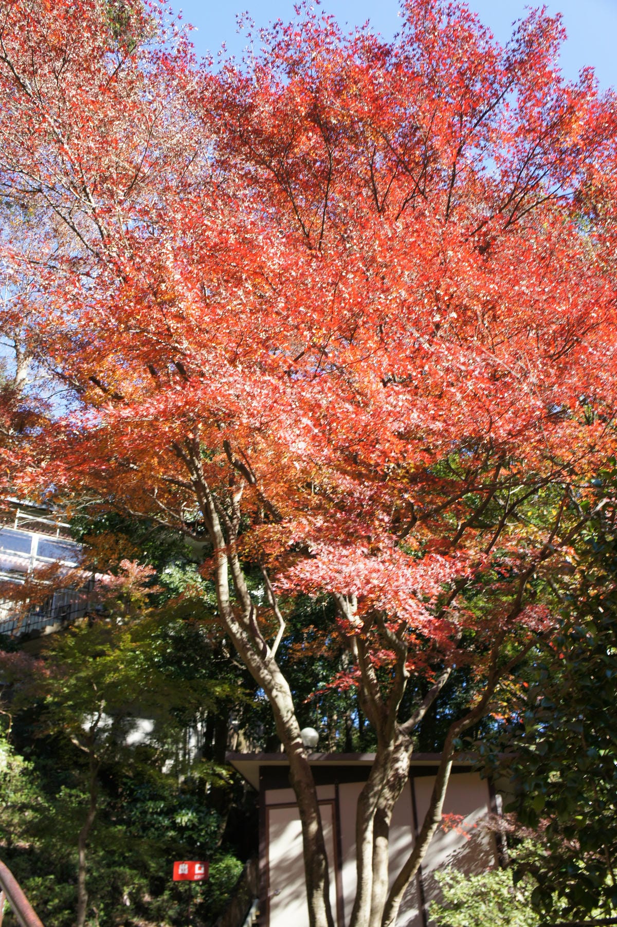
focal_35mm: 34
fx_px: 875
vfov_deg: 55.8
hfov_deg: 38.8
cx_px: 308
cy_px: 464
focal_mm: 23
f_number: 6.3
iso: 200
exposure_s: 1/125
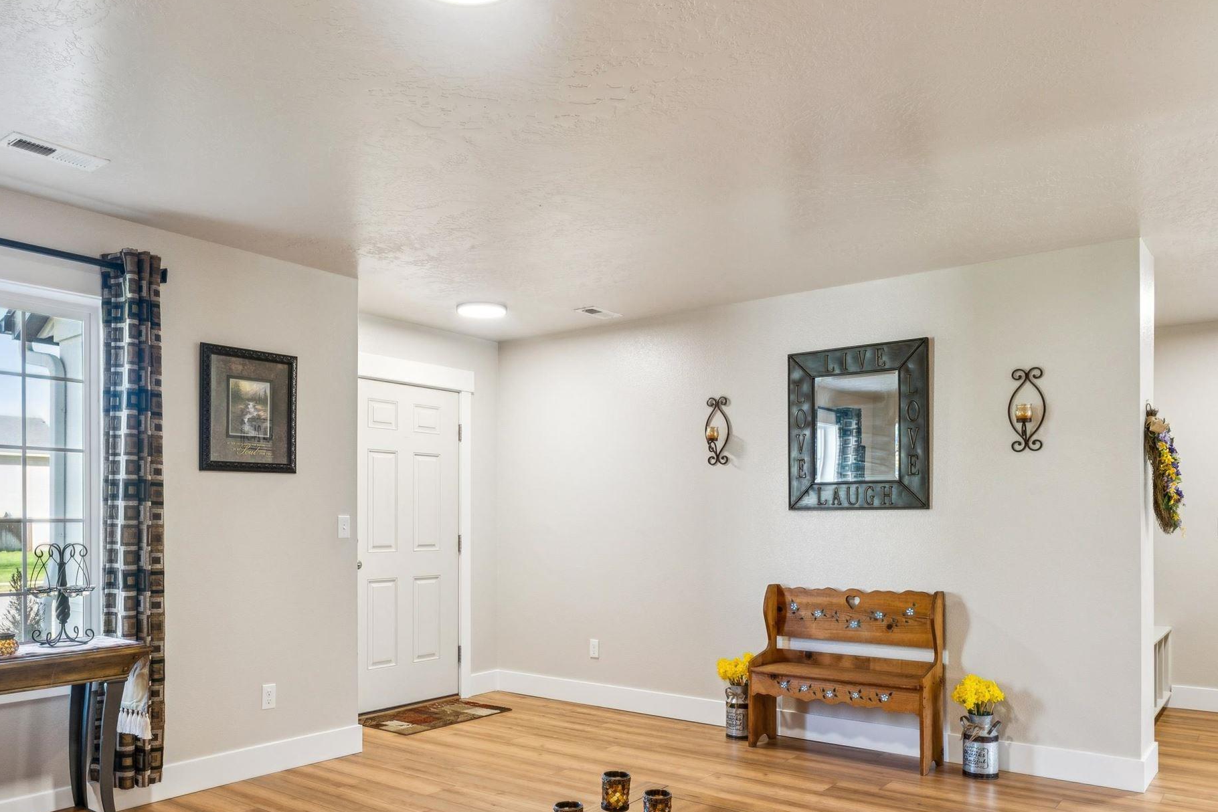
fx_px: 914
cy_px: 527
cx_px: 598
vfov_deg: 47.3
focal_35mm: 27
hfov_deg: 67.4
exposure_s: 1/5
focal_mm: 16
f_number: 13
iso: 400
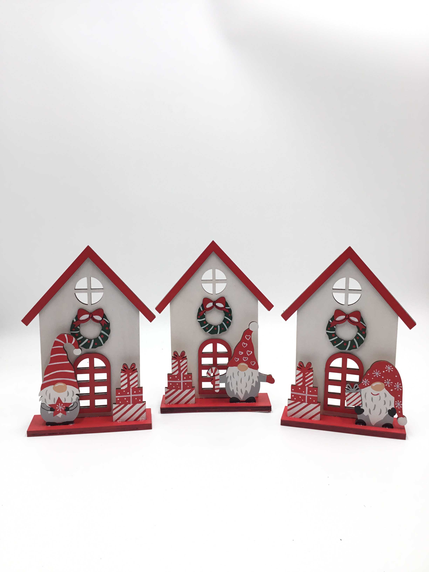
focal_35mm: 31
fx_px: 512
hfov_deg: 45.4
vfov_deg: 58.4
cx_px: 214
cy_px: 286
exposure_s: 1/111
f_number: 2.4
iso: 25
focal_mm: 3.3
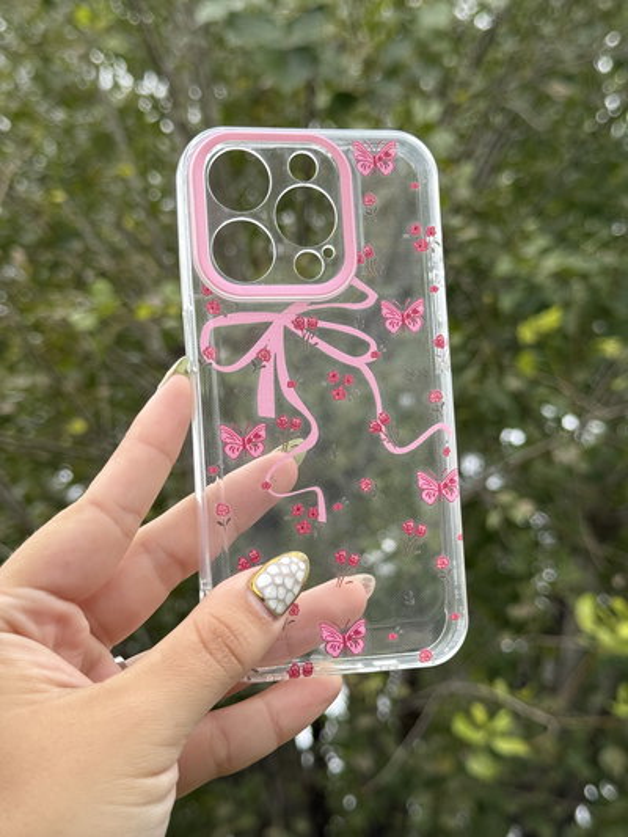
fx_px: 1161
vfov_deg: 39.6
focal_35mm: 48
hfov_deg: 30.3
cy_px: 418
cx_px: 314
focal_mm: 6.76
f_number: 1.78
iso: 64
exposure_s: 1/282
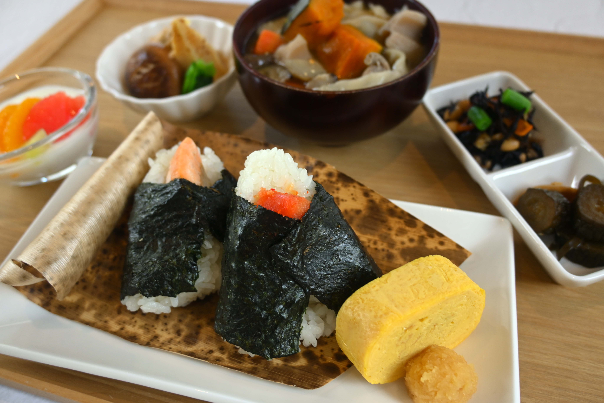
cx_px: 302
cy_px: 202
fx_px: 491
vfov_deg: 44.6
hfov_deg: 63.2
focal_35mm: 29
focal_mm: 19.5
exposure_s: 1/50
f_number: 3.8
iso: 250
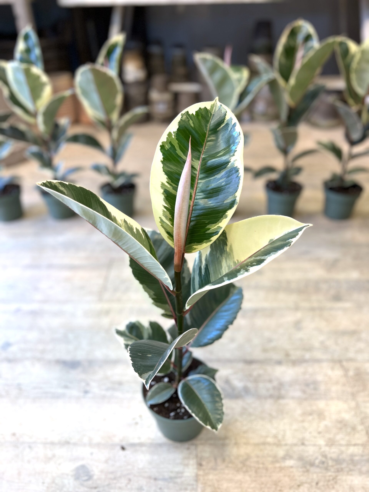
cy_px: 246
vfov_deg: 67.3
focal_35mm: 26
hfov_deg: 53.1
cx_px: 184
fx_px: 370
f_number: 1.5
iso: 64
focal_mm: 5.7
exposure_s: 1/50
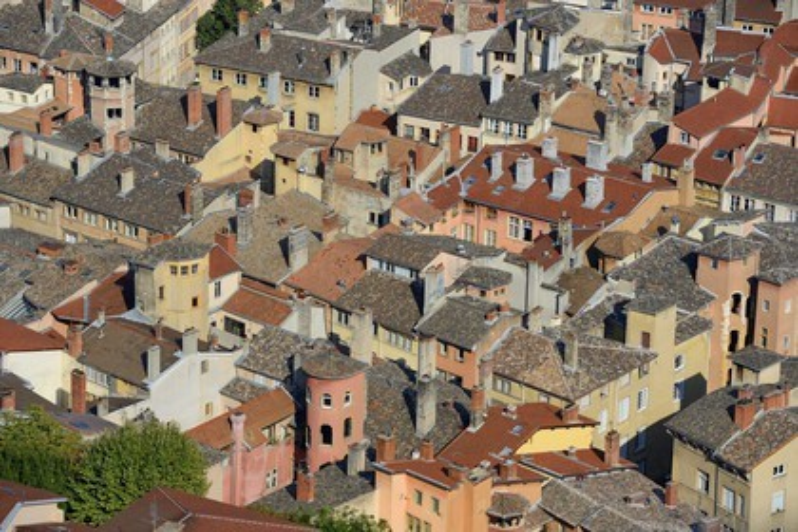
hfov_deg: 11.1
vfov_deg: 7.4
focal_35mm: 185
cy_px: 266
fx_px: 4101
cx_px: 399
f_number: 9
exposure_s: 1/250
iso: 100
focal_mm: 185
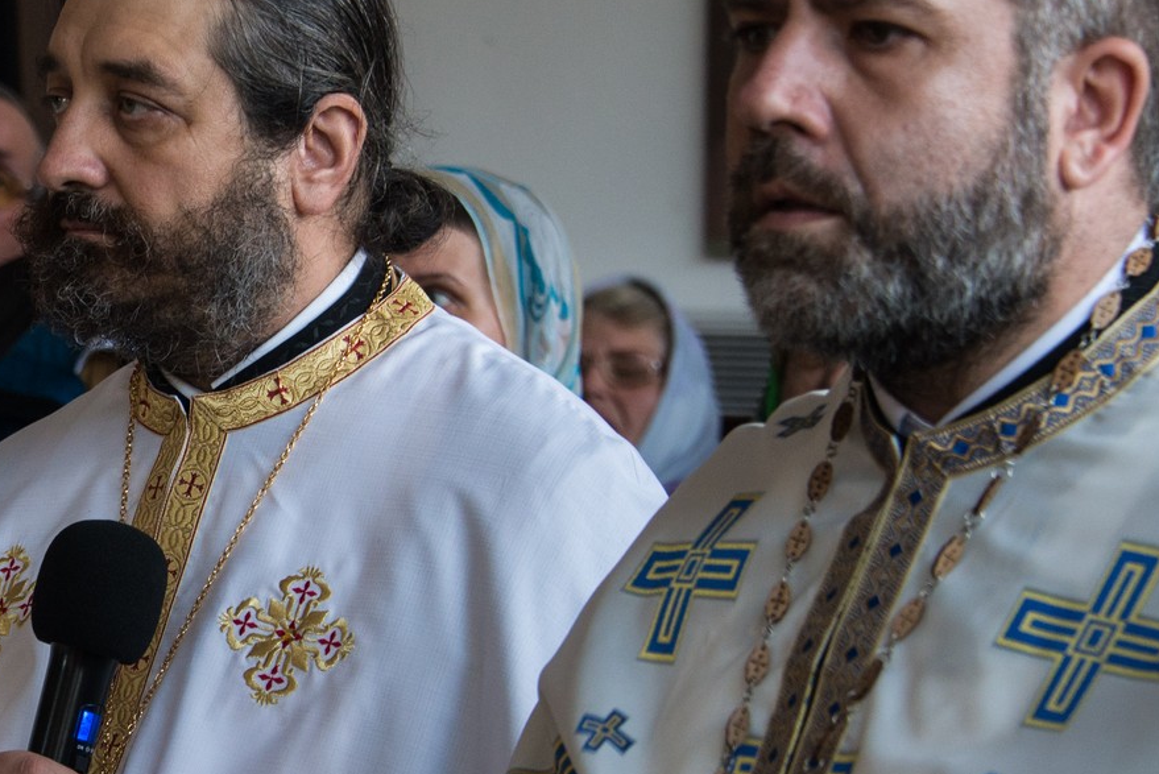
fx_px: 5959
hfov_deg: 11.0
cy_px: 402
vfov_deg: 7.4
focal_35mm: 185
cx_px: 21
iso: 1000
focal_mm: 85
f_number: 5
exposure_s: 1/50
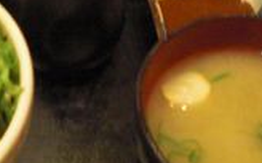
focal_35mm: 85
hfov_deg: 23.5
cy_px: 46
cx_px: 12
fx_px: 606
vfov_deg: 15.3
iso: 800
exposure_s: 1/20
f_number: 3.1
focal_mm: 6.3
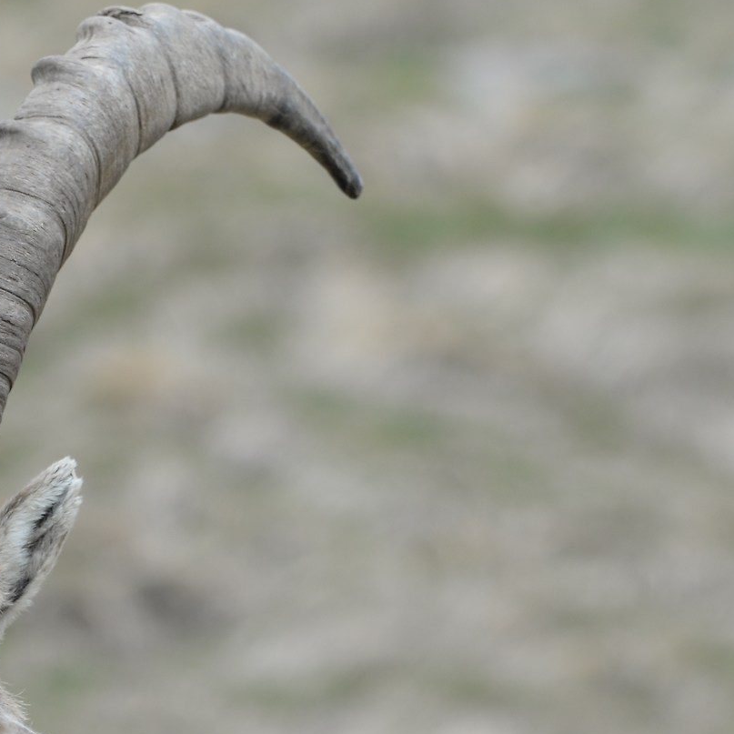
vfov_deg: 1.9
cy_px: 702
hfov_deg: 1.9
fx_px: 21831
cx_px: -159
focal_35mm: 910
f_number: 10
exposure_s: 1/400
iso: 500
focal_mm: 360
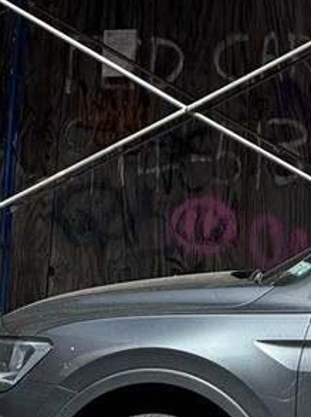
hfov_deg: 11.7
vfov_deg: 12.9
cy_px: -495
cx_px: 287
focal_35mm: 126
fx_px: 1513
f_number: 1.78
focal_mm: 6.76
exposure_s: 1/2174
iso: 80
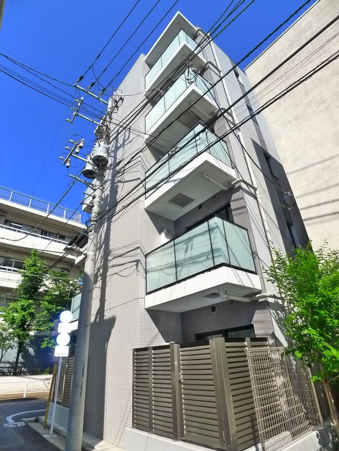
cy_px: 226
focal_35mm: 24
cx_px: 170
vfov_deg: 71.6
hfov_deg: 56.8
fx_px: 313
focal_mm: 5.1
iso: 400
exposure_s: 1/640
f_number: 4
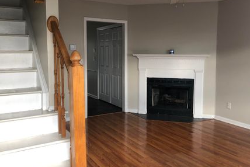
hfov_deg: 55.8
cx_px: 123
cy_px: 75
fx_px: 236
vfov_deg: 38.9
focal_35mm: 34
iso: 25
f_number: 1.8
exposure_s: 1/40
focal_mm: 3.99
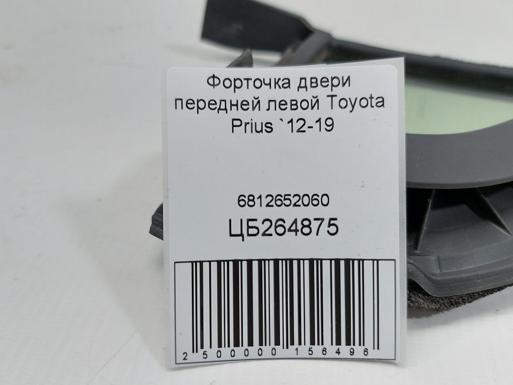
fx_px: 415
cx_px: 262
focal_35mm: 28
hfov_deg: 63.5
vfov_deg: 49.7
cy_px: 206
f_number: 1.8
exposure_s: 1/60
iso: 64
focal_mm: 5.23
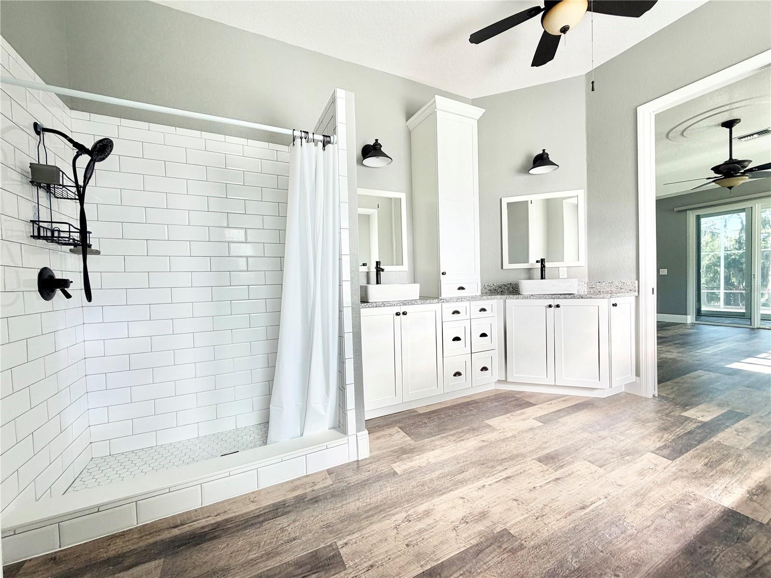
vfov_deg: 85.7
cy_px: 289
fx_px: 312
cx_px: 386
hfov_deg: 102.1
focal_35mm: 14
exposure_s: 1/121
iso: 50
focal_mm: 2.22
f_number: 2.2
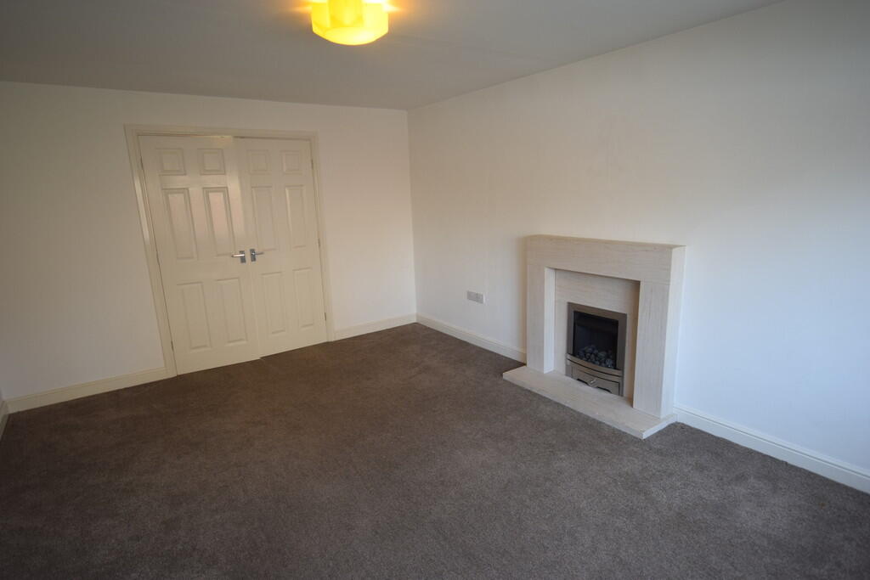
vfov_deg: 63.2
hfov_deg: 85.4
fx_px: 471
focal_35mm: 20
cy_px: 290
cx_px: 435
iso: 450
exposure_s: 1/60
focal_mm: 13
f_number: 4.5
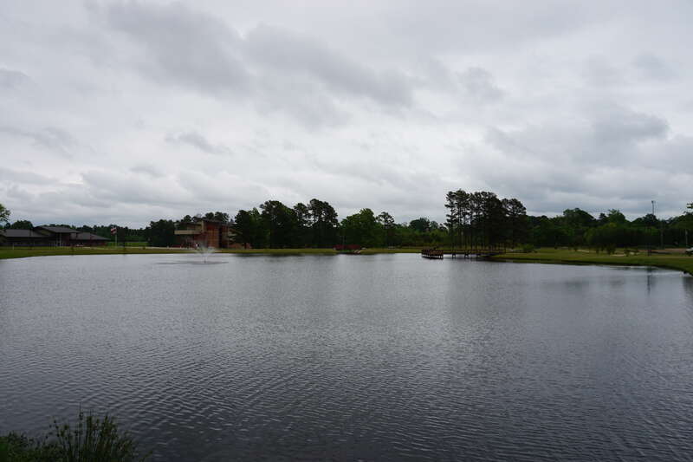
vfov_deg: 53.1
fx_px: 462
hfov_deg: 73.8
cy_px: 231
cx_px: 346
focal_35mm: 24
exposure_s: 1/125
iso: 100
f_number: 11
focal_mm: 16
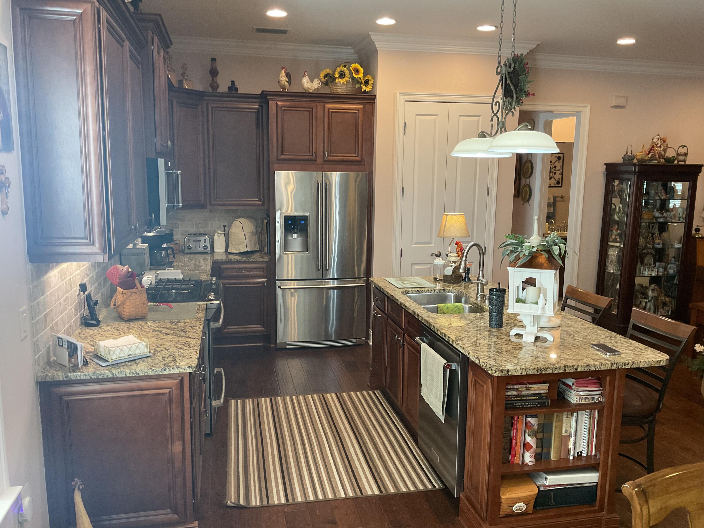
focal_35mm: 29
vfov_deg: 48.2
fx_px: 590
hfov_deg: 61.7
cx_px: 352
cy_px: 264
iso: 100
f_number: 1.8
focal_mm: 3
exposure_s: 1/60
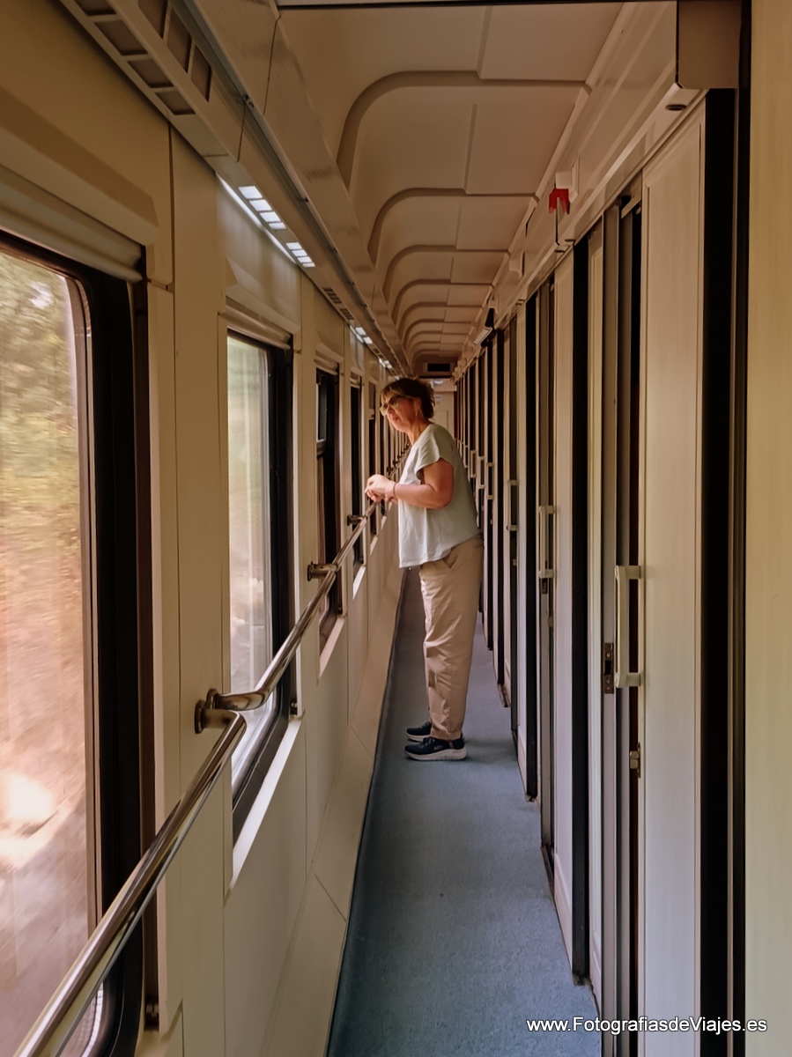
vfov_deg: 39.7
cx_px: 396
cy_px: 528
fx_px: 1465
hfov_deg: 30.2
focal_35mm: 48
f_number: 1.75
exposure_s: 1/50
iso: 321
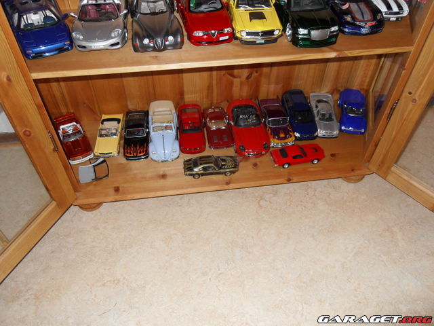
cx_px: 217
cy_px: 163
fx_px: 351
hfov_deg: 63.4
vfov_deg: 49.7
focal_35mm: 28
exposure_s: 1/45
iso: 200
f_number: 2.8
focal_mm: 6
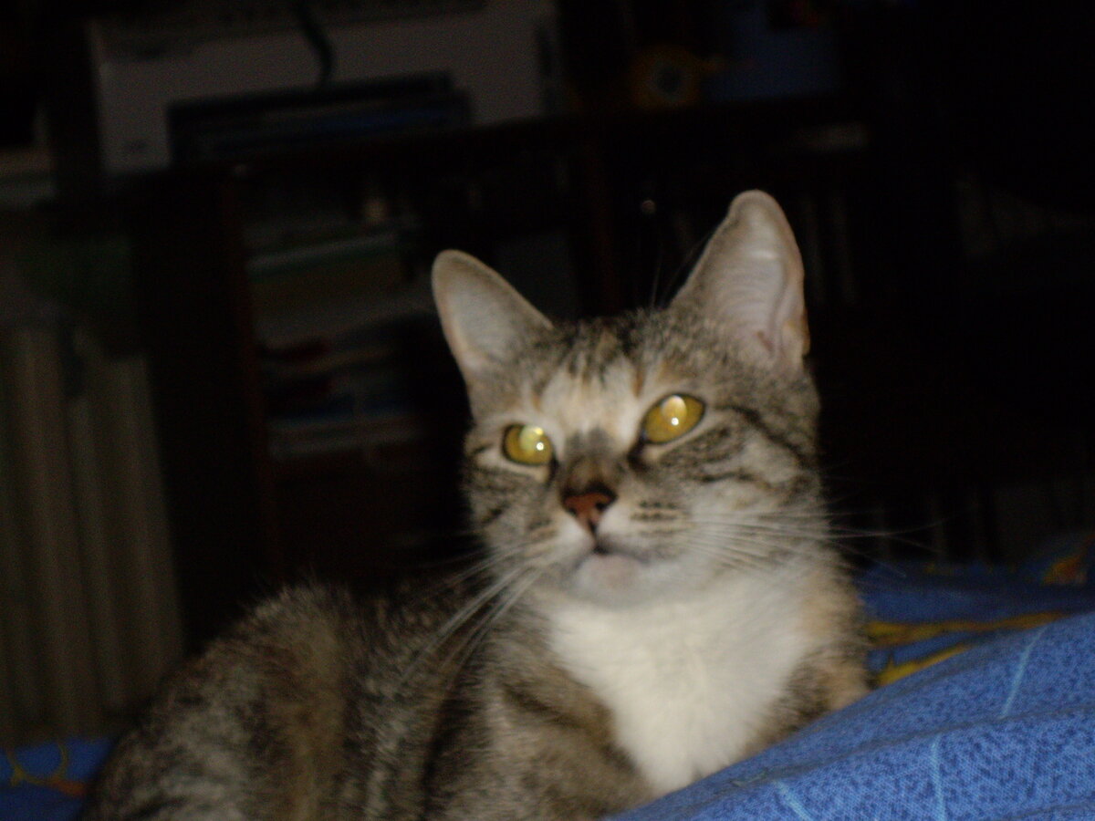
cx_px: 548
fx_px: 3606
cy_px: 410
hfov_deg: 17.3
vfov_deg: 13.0
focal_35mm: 114
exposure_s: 1/125
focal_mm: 18.6
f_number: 5.2
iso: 200
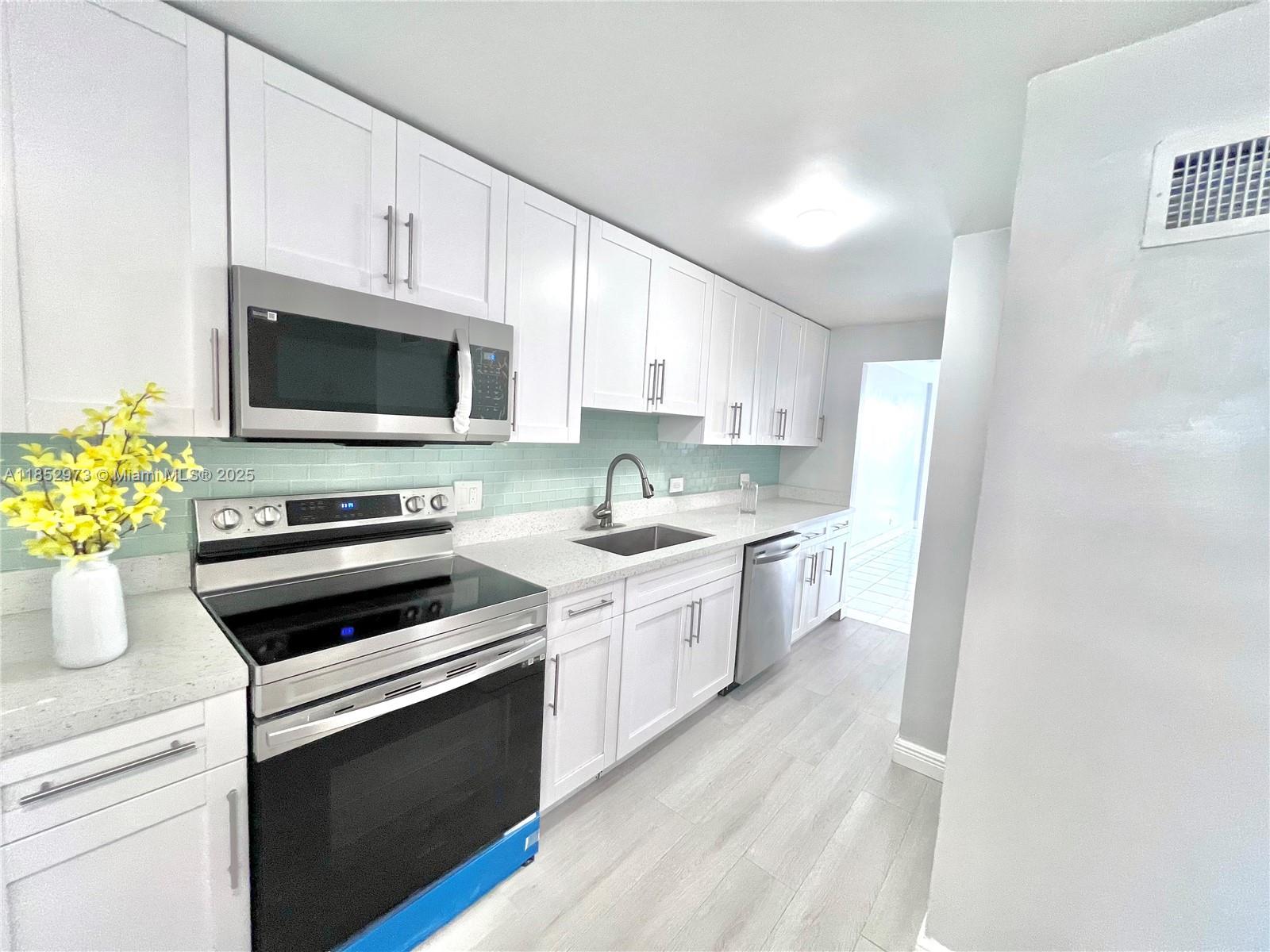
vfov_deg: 89.9
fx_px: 477
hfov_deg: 106.2
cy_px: 476
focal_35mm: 13
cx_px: 635
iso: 200
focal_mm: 1.57
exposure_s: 1/120
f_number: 1.8
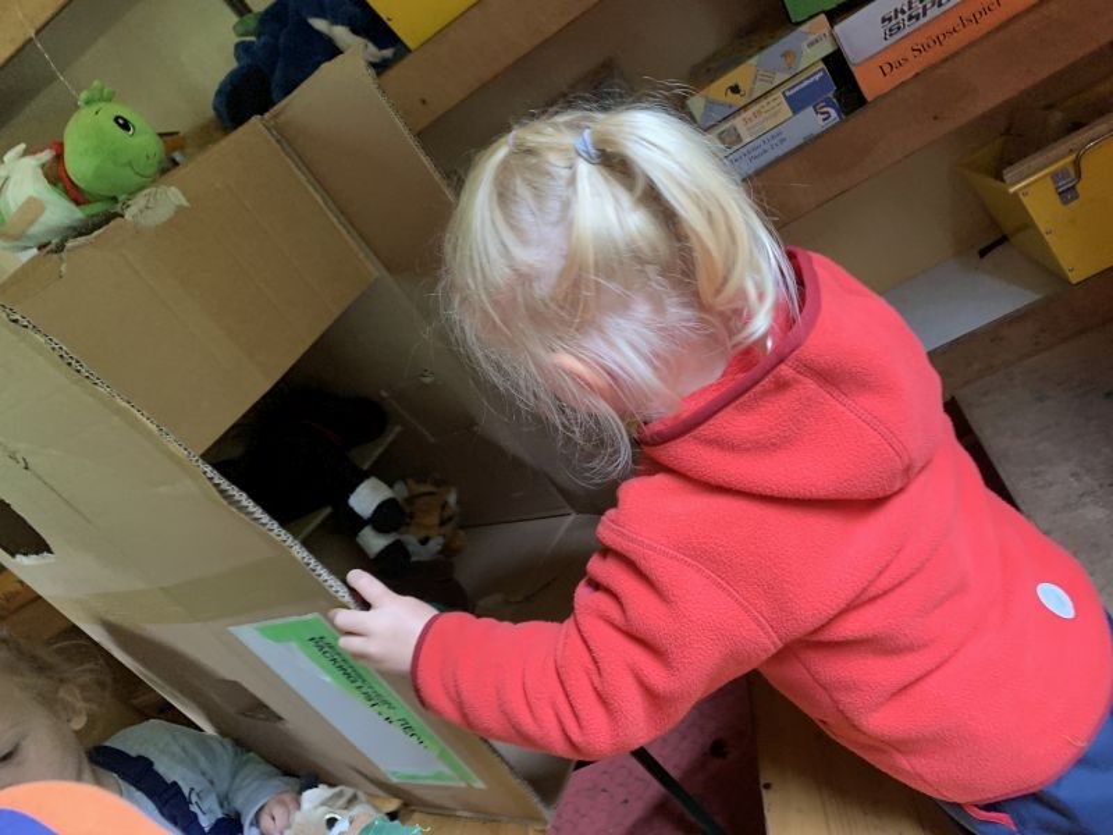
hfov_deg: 67.3
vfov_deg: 53.1
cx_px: 556
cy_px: 418
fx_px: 836
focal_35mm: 26
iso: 400
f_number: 1.8
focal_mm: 4.25
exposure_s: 1/36
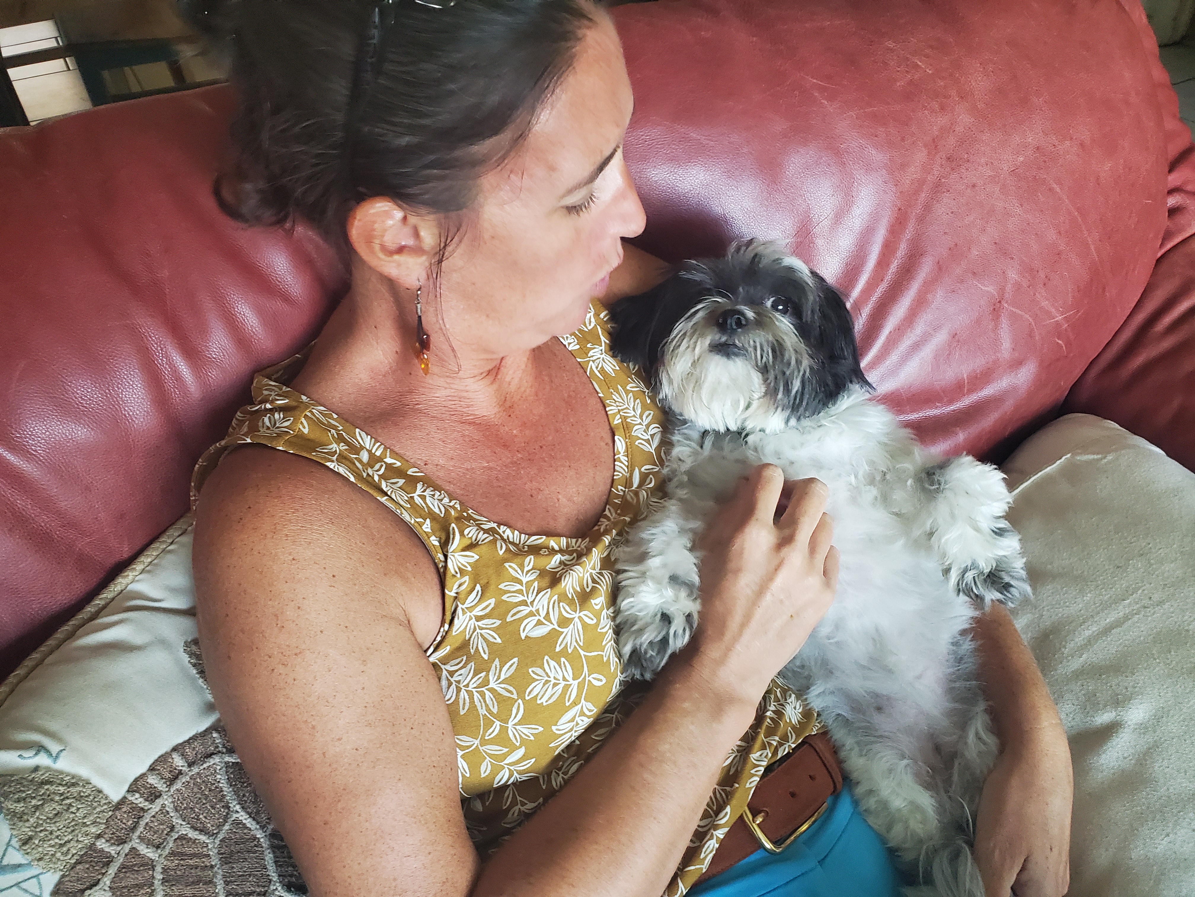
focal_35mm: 26
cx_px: 598
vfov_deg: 53.1
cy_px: 448
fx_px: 898
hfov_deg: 67.3
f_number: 2.4
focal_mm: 4.3
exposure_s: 1/60
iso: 640
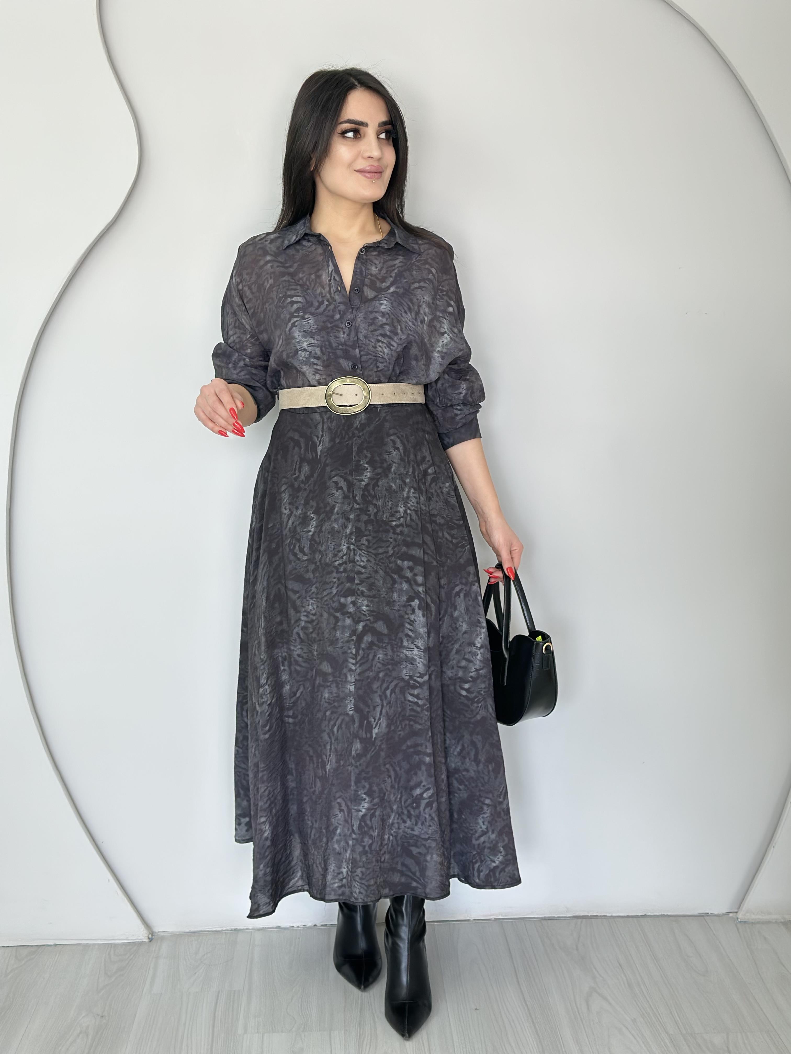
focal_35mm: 48
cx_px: 396
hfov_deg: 30.3
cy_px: 527
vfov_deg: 39.7
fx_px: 1462
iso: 64
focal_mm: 6.86
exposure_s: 1/100
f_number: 1.78
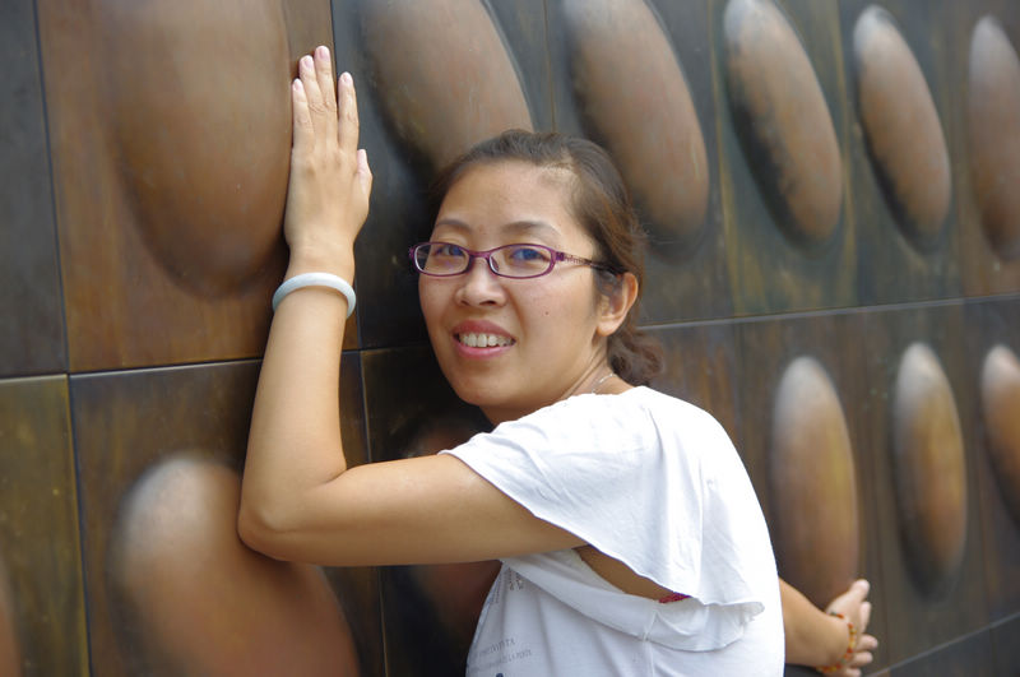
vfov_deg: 20.2
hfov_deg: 30.1
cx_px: 510
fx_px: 1896
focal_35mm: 67
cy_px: 338
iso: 100
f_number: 2.8
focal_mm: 45
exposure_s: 1/100
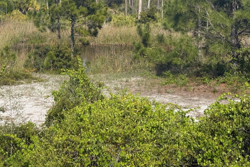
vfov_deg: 16.8
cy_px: 38
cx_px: 102
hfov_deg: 25.0
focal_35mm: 81
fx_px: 563
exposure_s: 1/4329
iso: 80
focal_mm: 6.76
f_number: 1.78
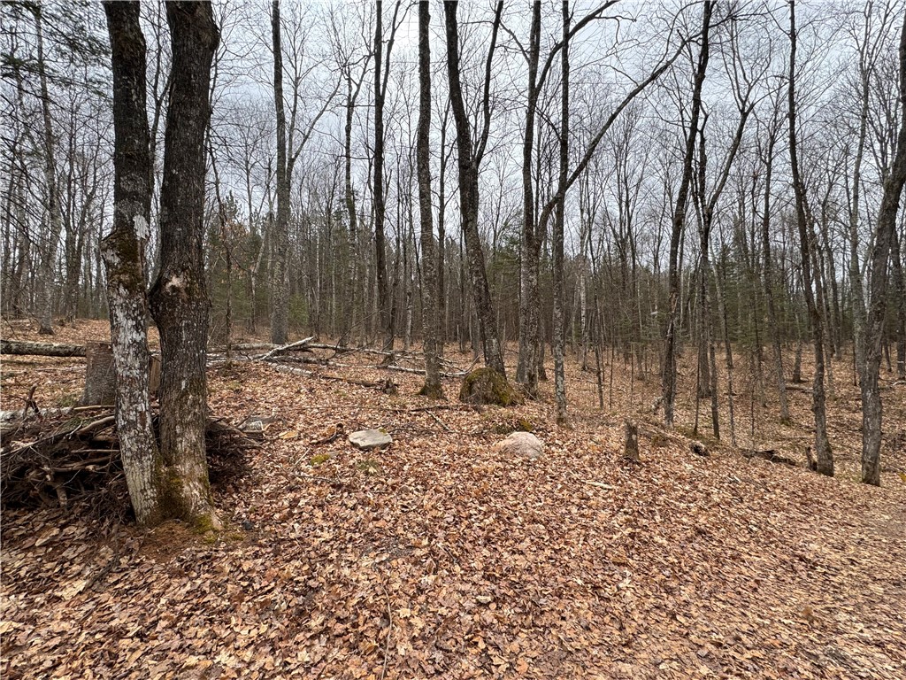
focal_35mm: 14
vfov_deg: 85.7
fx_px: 366
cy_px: 340
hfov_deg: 102.1
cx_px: 453
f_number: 2.2
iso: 40
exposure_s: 1/253
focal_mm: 2.22
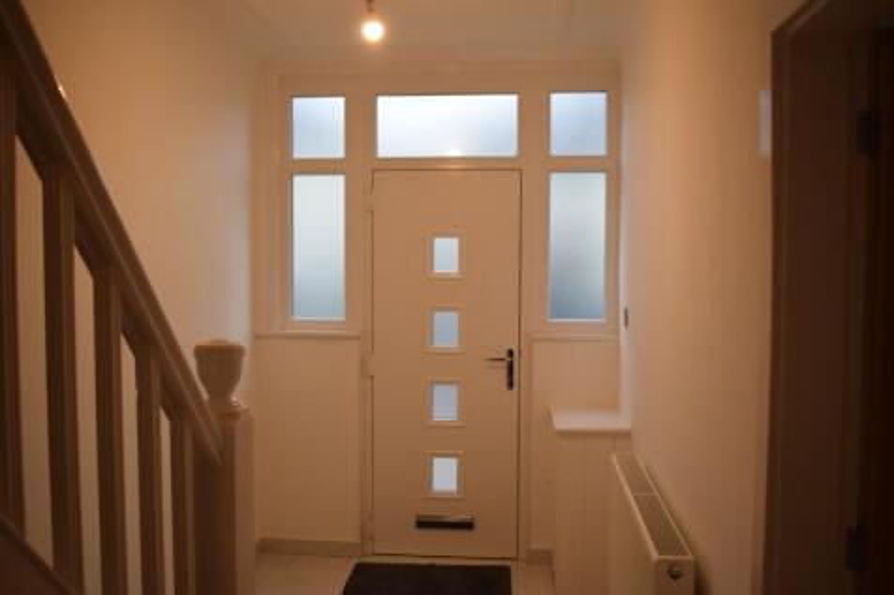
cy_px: 298
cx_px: 447
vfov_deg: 38.3
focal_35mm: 34
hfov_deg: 55.1
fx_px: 856
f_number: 4.5
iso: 800
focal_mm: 23
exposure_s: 1/125
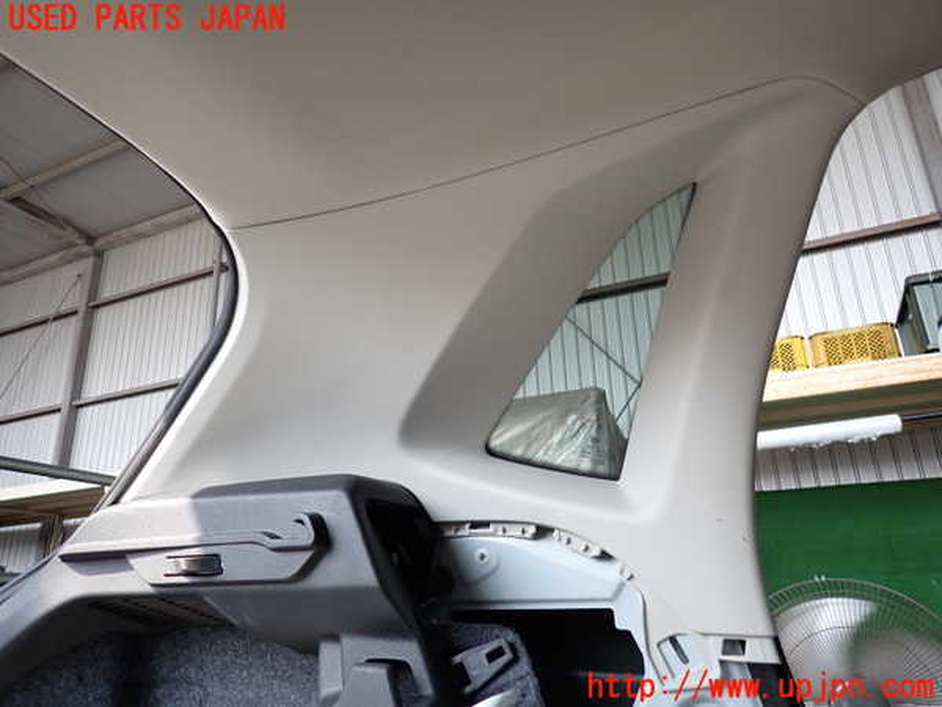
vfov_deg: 54.9
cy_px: 354
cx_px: 471
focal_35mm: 25
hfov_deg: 69.4
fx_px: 680
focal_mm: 4.5
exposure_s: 1/320
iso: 100
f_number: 2
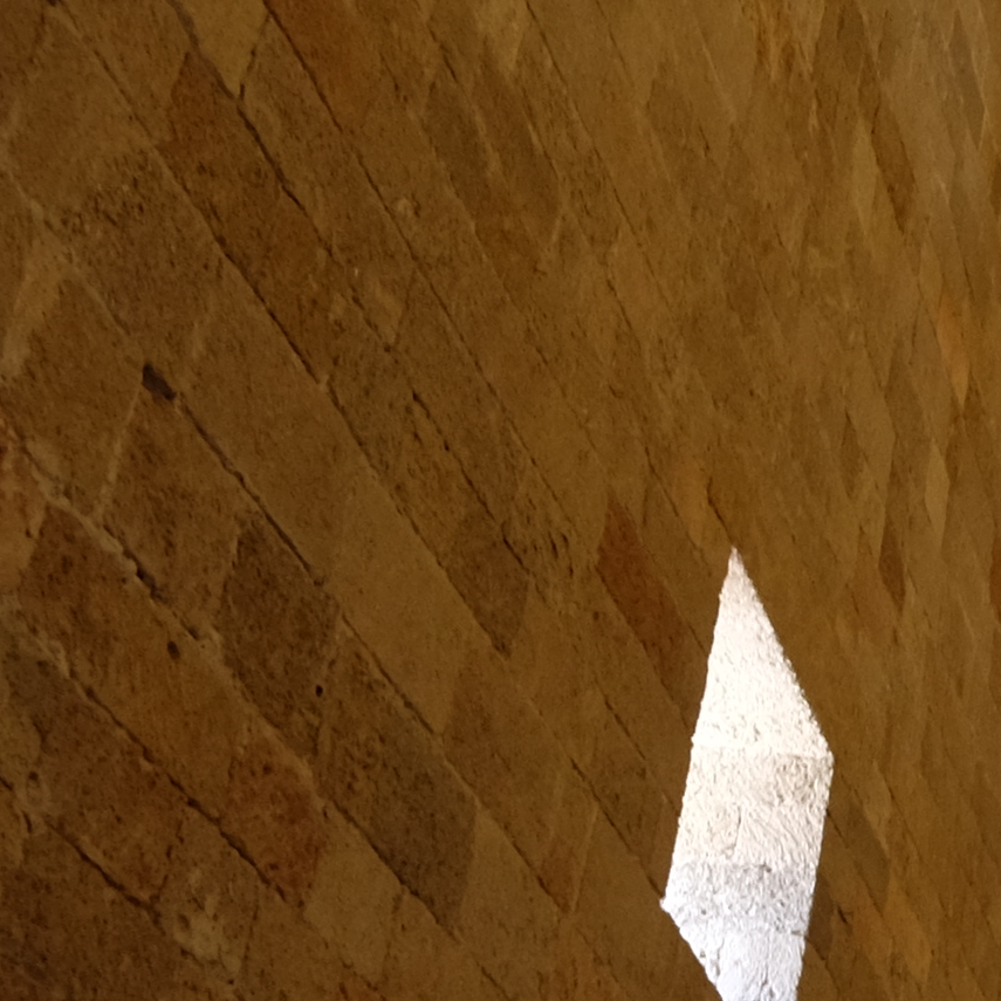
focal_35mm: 73
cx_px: 1689
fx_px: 2388
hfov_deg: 19.2
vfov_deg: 22.8
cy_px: 996
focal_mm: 10
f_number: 5.6
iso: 800
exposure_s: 1/6
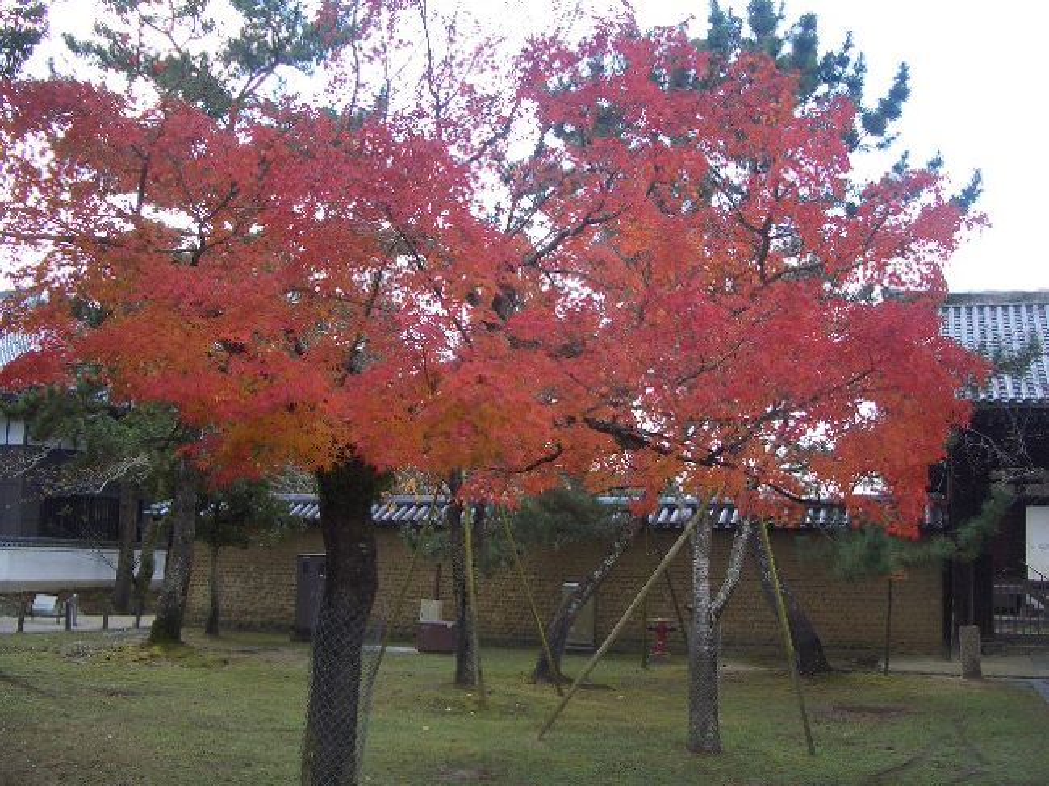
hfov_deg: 52.6
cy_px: 393
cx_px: 524
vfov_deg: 40.7
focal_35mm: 35
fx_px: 1060
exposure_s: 1/125
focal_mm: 5.8
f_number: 2.6
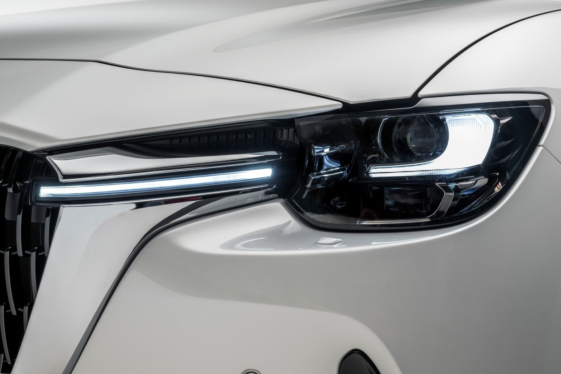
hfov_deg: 31.0
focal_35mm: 65
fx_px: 1013
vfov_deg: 20.9
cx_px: 280
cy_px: 187
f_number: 14
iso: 80
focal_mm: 65
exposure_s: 2.5
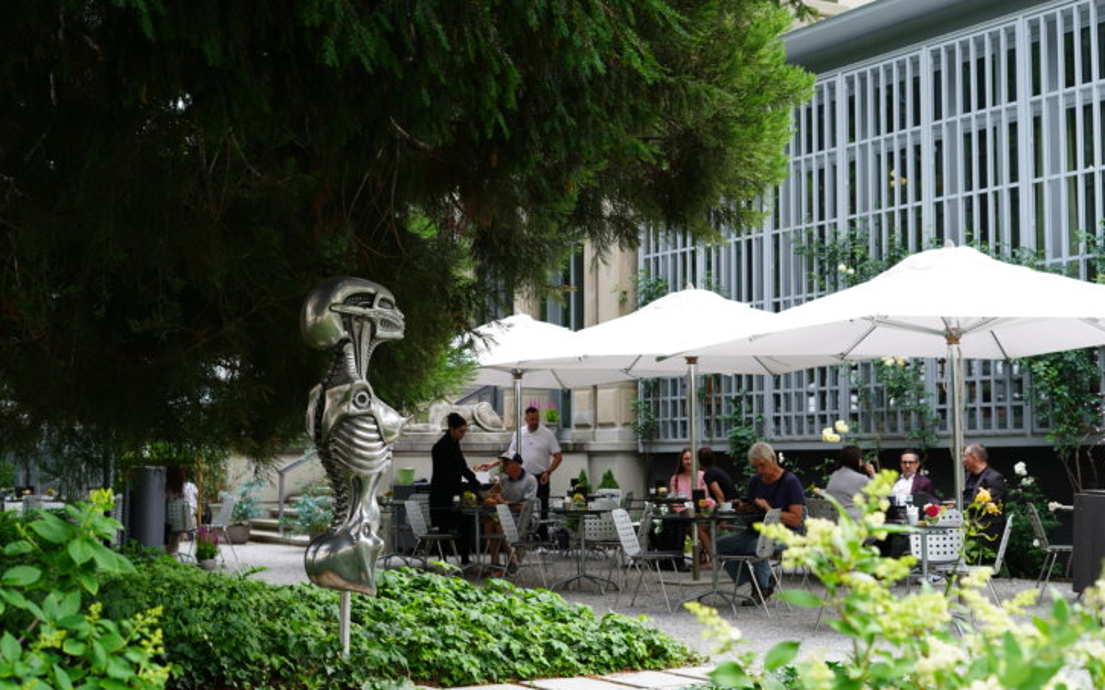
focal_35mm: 54
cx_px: 572
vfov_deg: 24.0
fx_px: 1626
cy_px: 317
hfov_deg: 37.5
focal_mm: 50
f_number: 4.5
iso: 100
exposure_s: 1/80
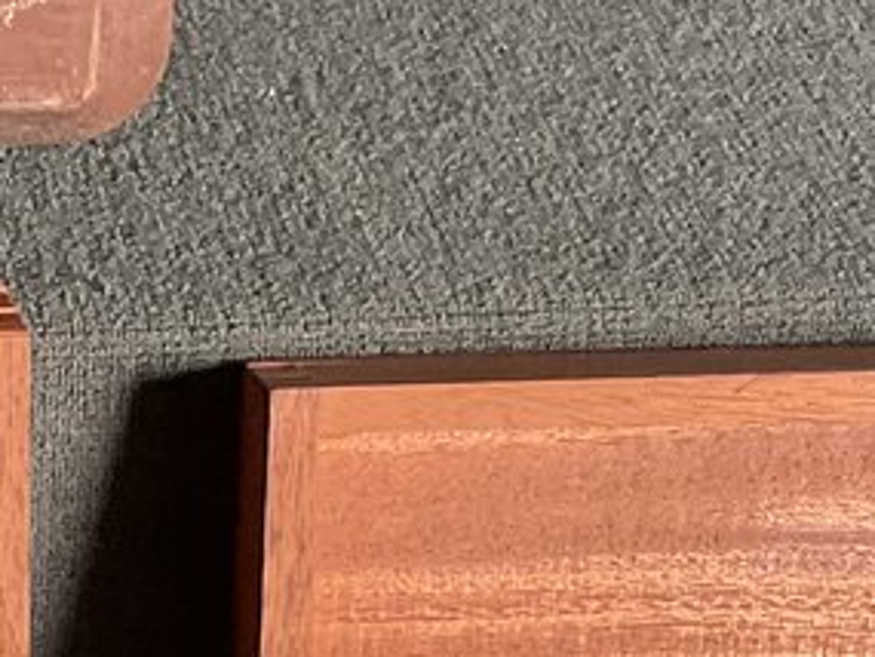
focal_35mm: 154
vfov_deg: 9.1
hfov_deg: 12.6
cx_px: -84
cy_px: 1285
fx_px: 3894
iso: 80
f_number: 1.8
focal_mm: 3
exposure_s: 1/60
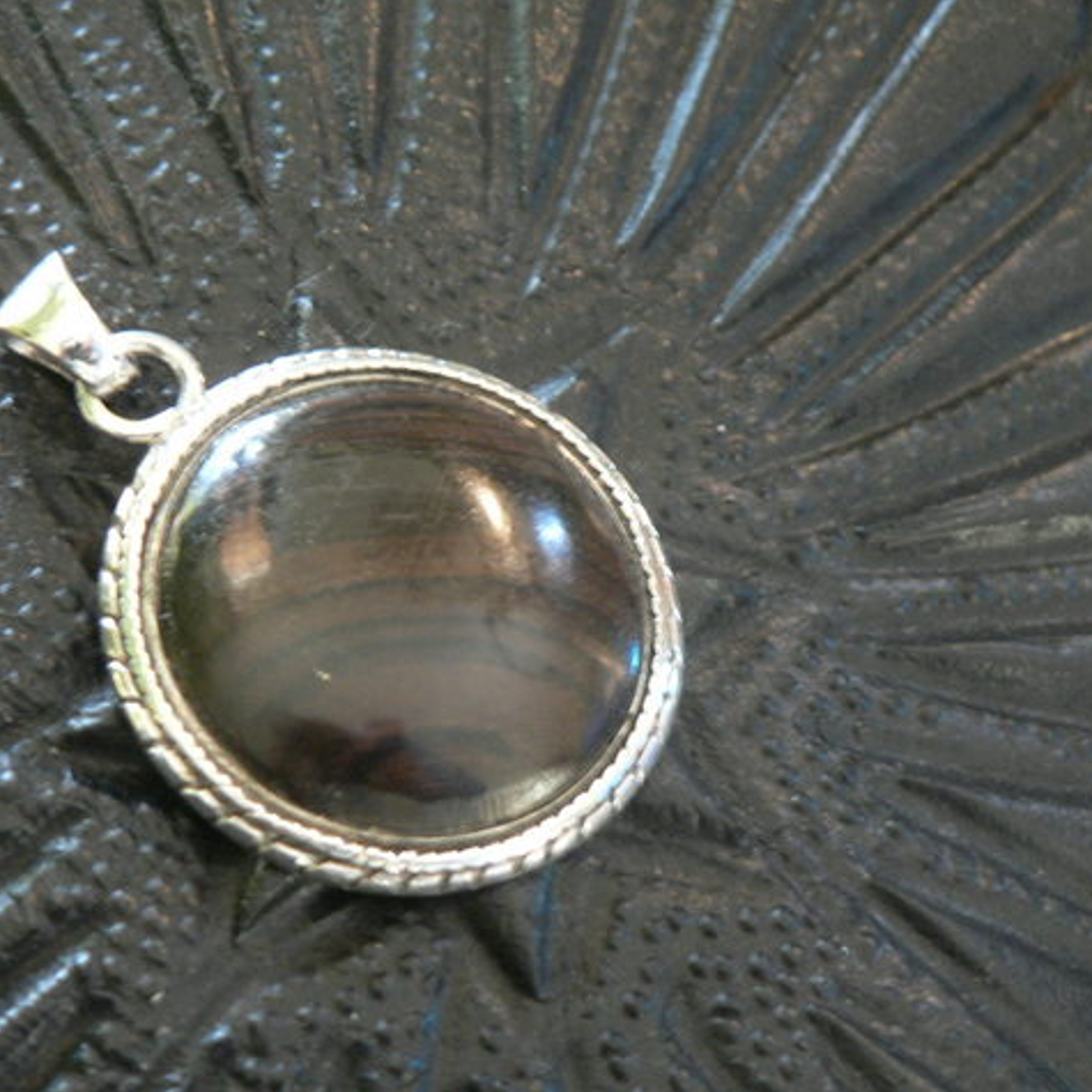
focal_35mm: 87
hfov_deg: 19.9
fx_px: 3105
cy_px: 543
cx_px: 423
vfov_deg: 19.9
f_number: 3.2
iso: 200
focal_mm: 12.2
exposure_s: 1/10
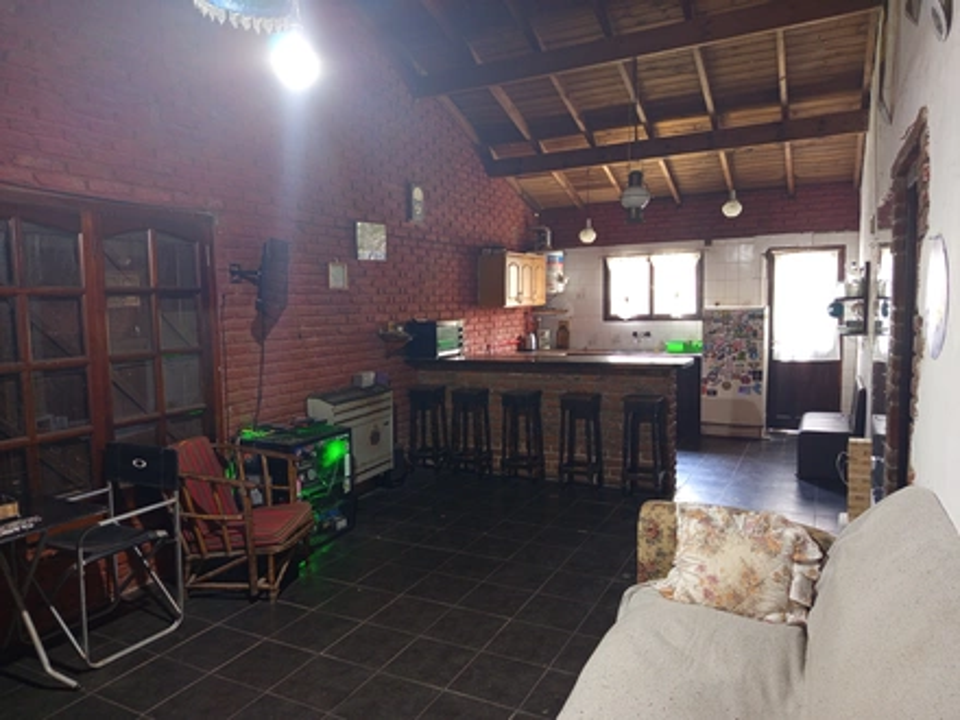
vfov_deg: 56.8
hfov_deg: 71.6
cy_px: 360
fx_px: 666
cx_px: 480
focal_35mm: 24
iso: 737
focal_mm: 5.24
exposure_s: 1/33.3
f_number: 1.7
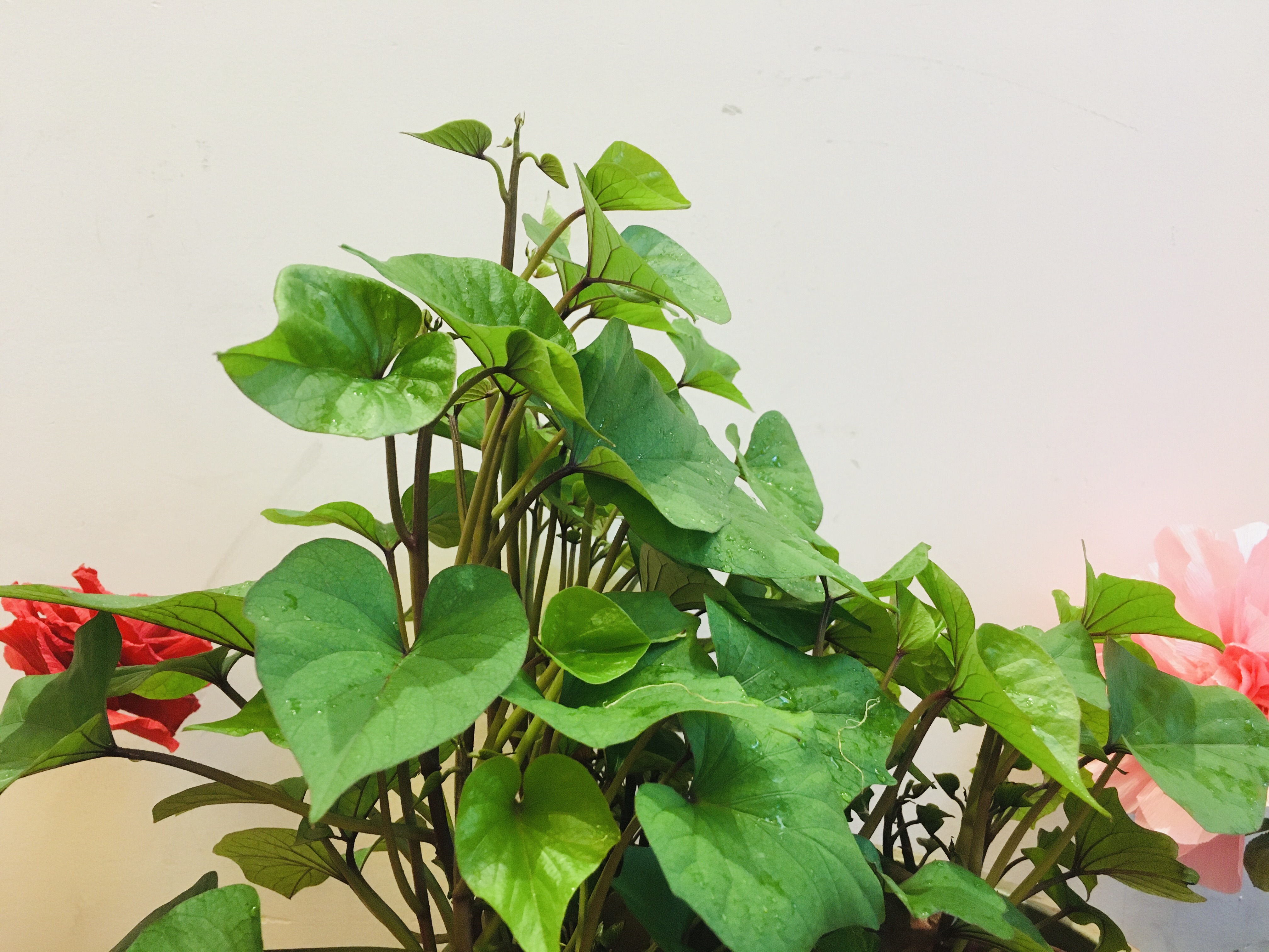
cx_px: 634
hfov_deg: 61.7
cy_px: 476
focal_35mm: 29
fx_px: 1063
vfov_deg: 48.2
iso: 200
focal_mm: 4.15
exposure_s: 1/33
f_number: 2.2
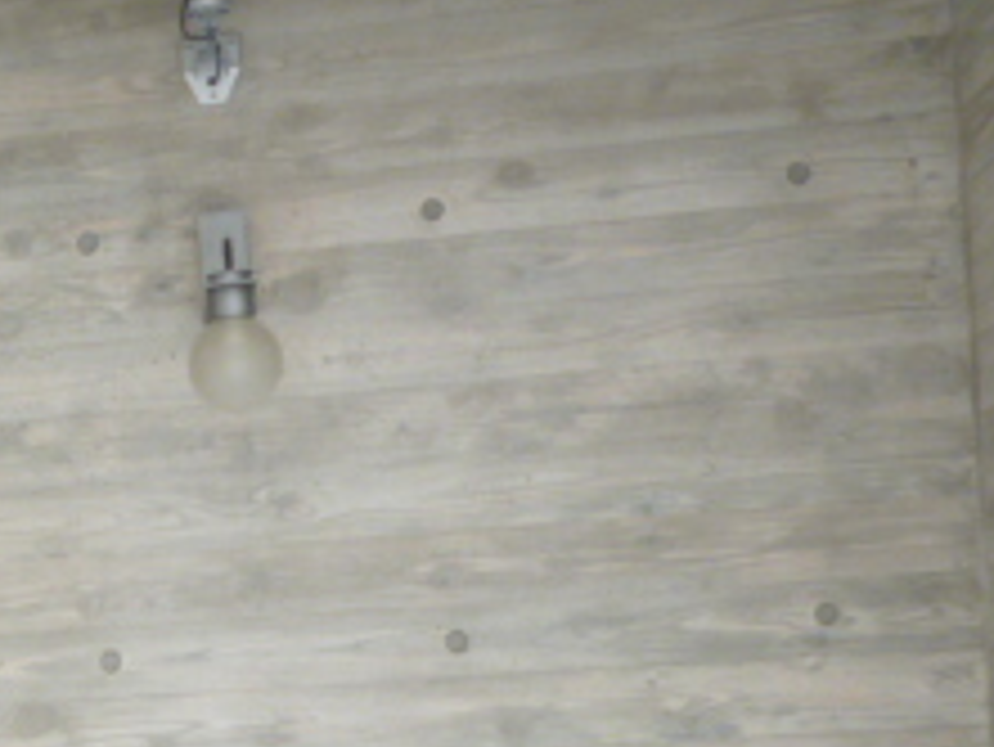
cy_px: 801
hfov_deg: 21.6
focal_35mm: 81
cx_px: -328
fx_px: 2327
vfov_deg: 17.7
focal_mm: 5
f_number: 3.1
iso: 125
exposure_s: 1/60
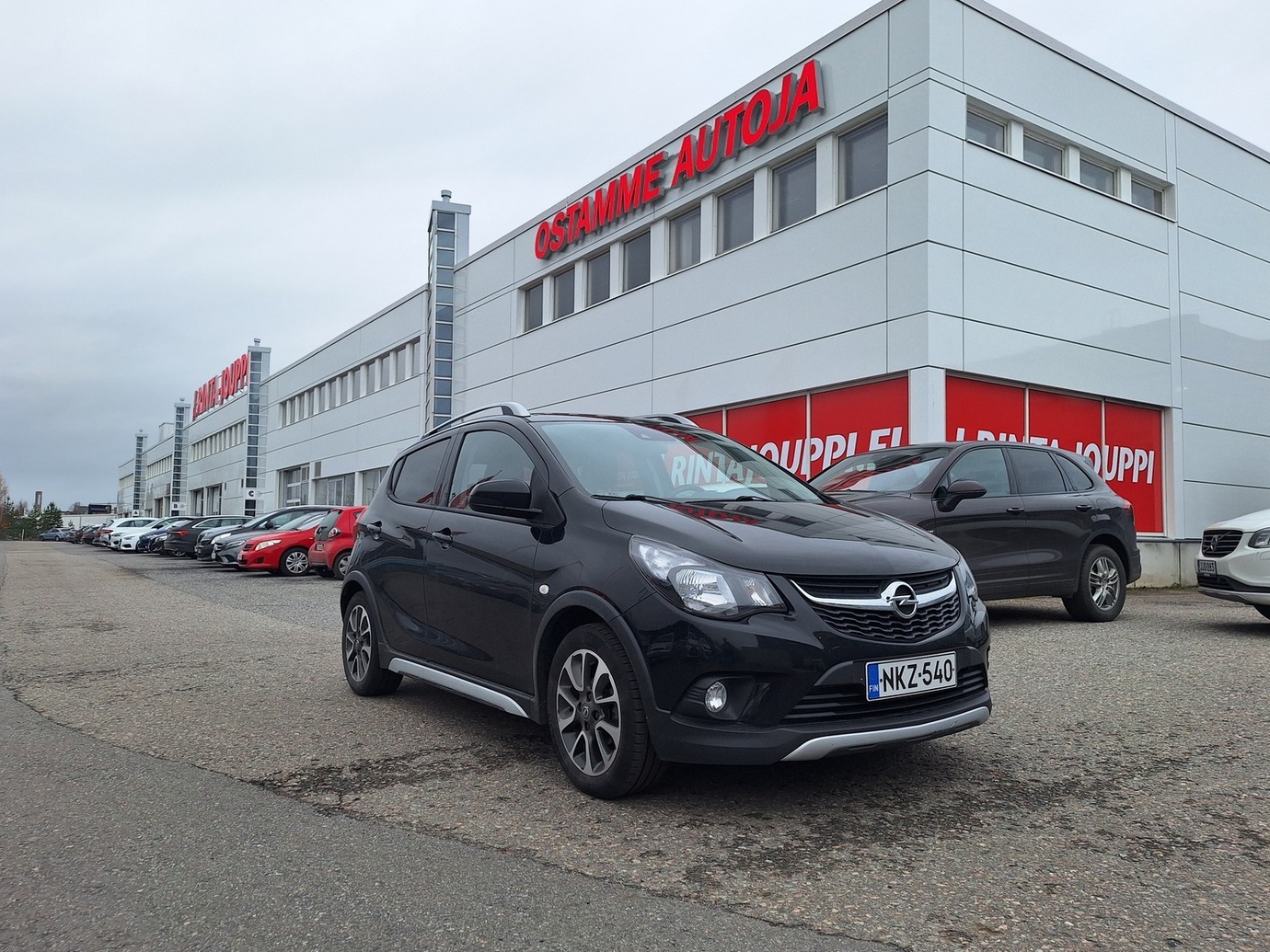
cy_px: 473
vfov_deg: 56.8
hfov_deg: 71.6
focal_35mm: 24
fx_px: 881
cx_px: 644
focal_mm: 5.54
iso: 40
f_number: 1.8
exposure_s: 1/268
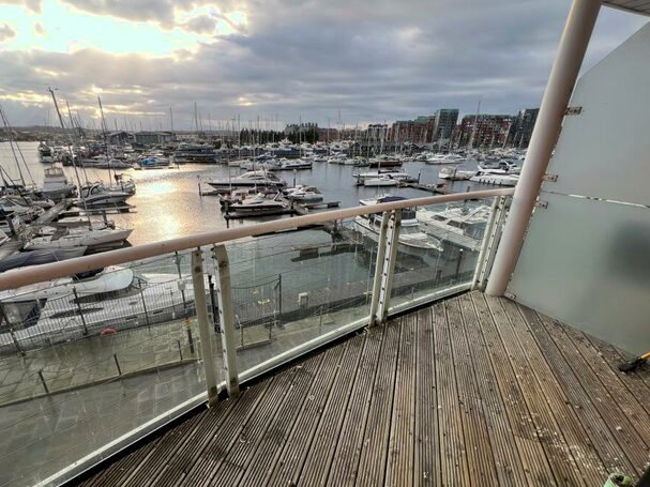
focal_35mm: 15
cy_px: 263
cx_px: 289
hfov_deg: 97.8
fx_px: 282
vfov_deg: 81.6
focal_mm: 1.57
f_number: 1.8
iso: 32
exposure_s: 1/260
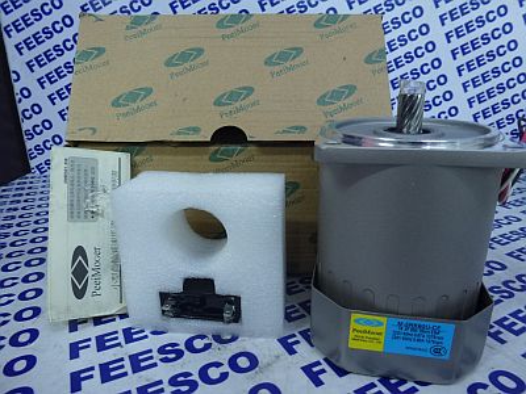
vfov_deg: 56.8
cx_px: 263
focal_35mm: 24
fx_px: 365
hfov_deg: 71.6
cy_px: 197
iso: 200
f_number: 3.3
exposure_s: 1/10
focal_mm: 4.3
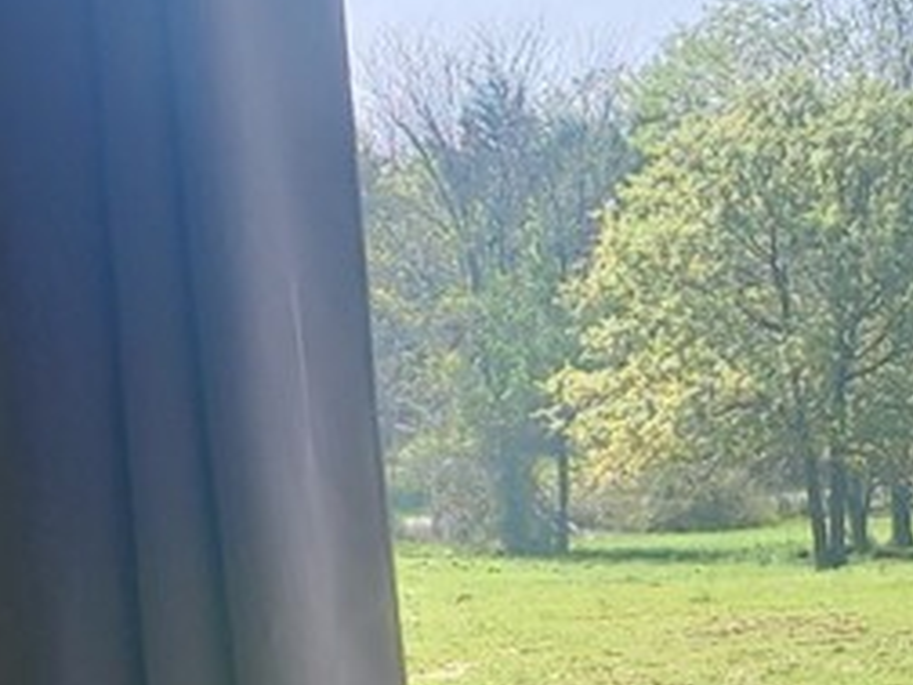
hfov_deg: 11.3
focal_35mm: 175
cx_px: 746
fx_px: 4616
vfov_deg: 8.2
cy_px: 1182
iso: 25
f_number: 1.8
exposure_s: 1/180
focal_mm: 6.4
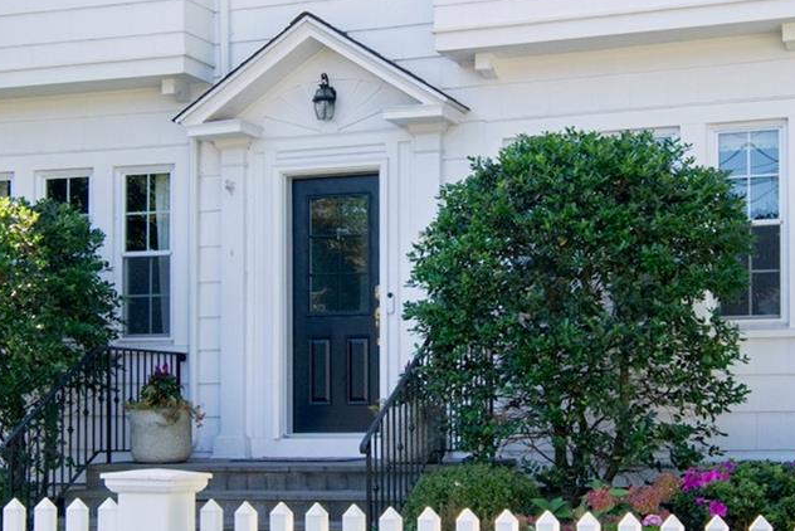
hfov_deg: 29.6
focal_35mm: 68
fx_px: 1502
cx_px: 347
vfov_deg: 20.0
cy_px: 197
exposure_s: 1/320
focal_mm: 14
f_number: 8
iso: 640
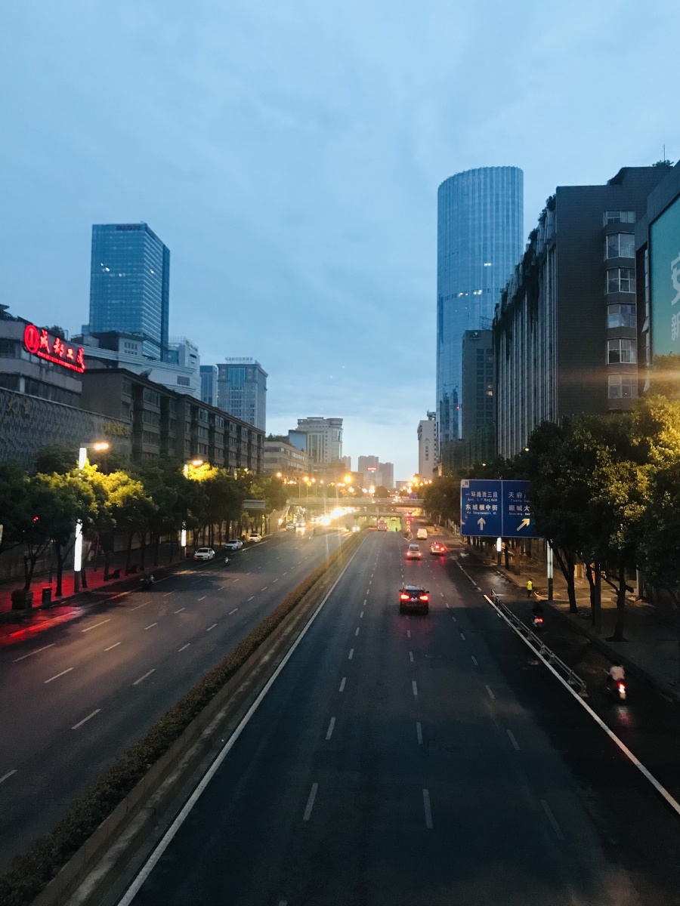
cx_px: 340
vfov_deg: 63.4
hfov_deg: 49.7
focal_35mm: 28
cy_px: 453
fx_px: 733
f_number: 1.8
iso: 80
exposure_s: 1/8
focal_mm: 3.99
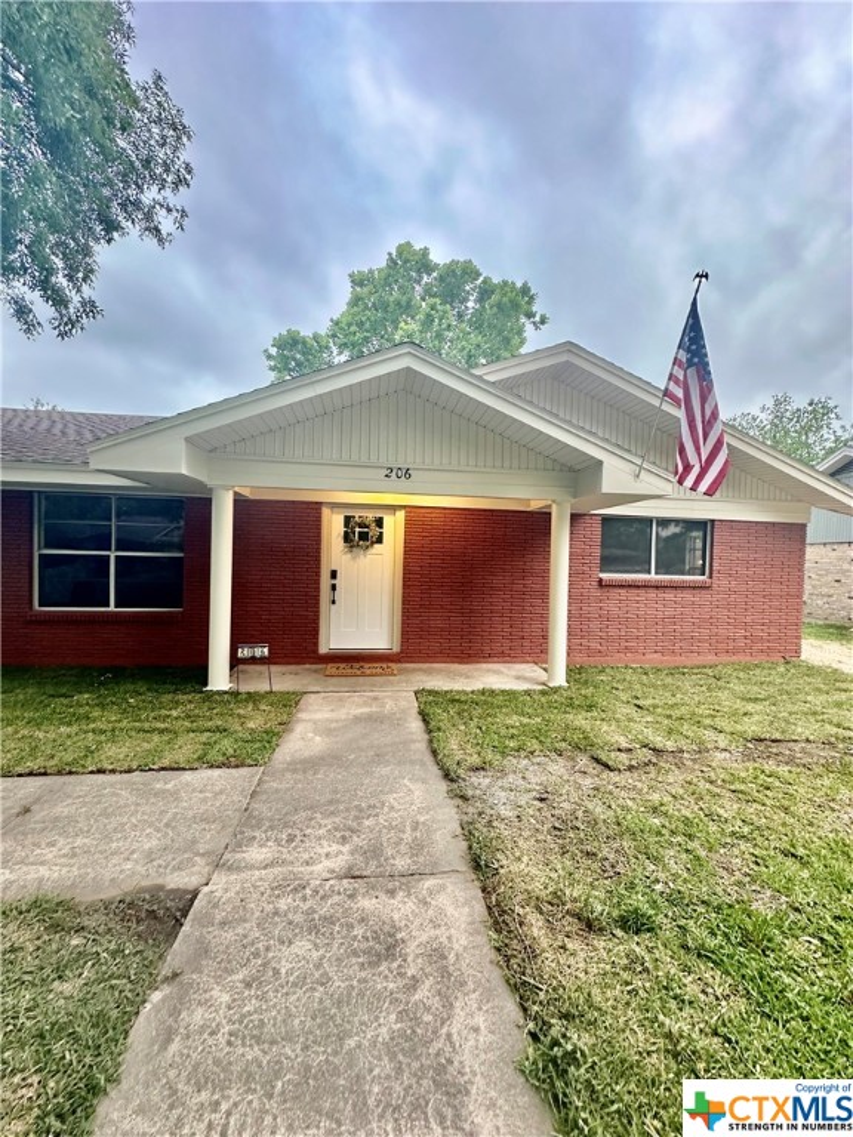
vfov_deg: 102.1
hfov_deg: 85.7
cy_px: 568
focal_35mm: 14
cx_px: 426
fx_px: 460
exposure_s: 1/60
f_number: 2.2
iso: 200
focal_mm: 2.22
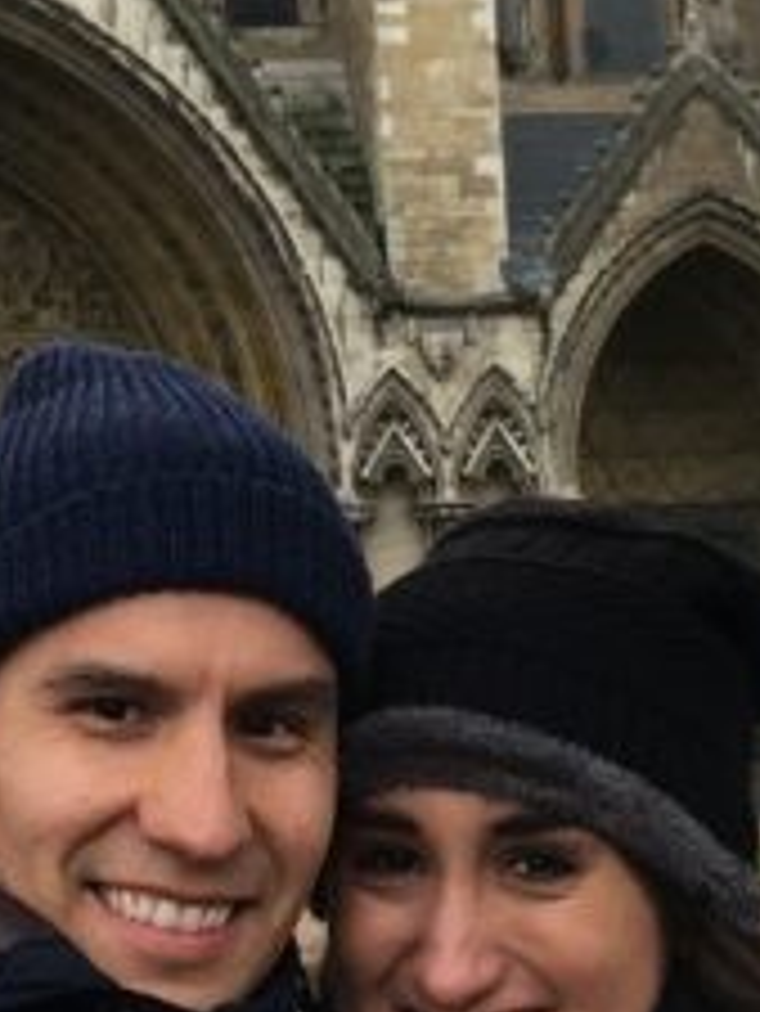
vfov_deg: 14.6
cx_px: 234
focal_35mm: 132
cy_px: -49
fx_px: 3860
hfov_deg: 11.2
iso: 25
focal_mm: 4.15
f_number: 2.2
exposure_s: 1/100
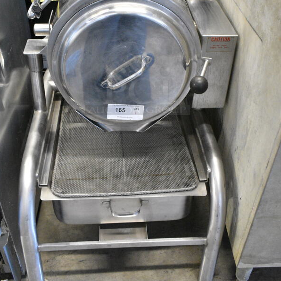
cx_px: 138
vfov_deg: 38.7
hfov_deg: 39.2
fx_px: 395
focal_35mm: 43
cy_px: 90
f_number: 5
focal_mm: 22
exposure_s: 1/100
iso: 6400
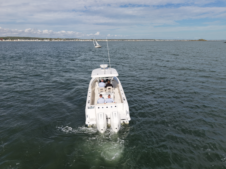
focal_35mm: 24
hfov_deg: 71.6
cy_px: 84
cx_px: 113
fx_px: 157
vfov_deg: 56.8
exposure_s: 1/800
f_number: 1.8
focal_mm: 8.67
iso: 230
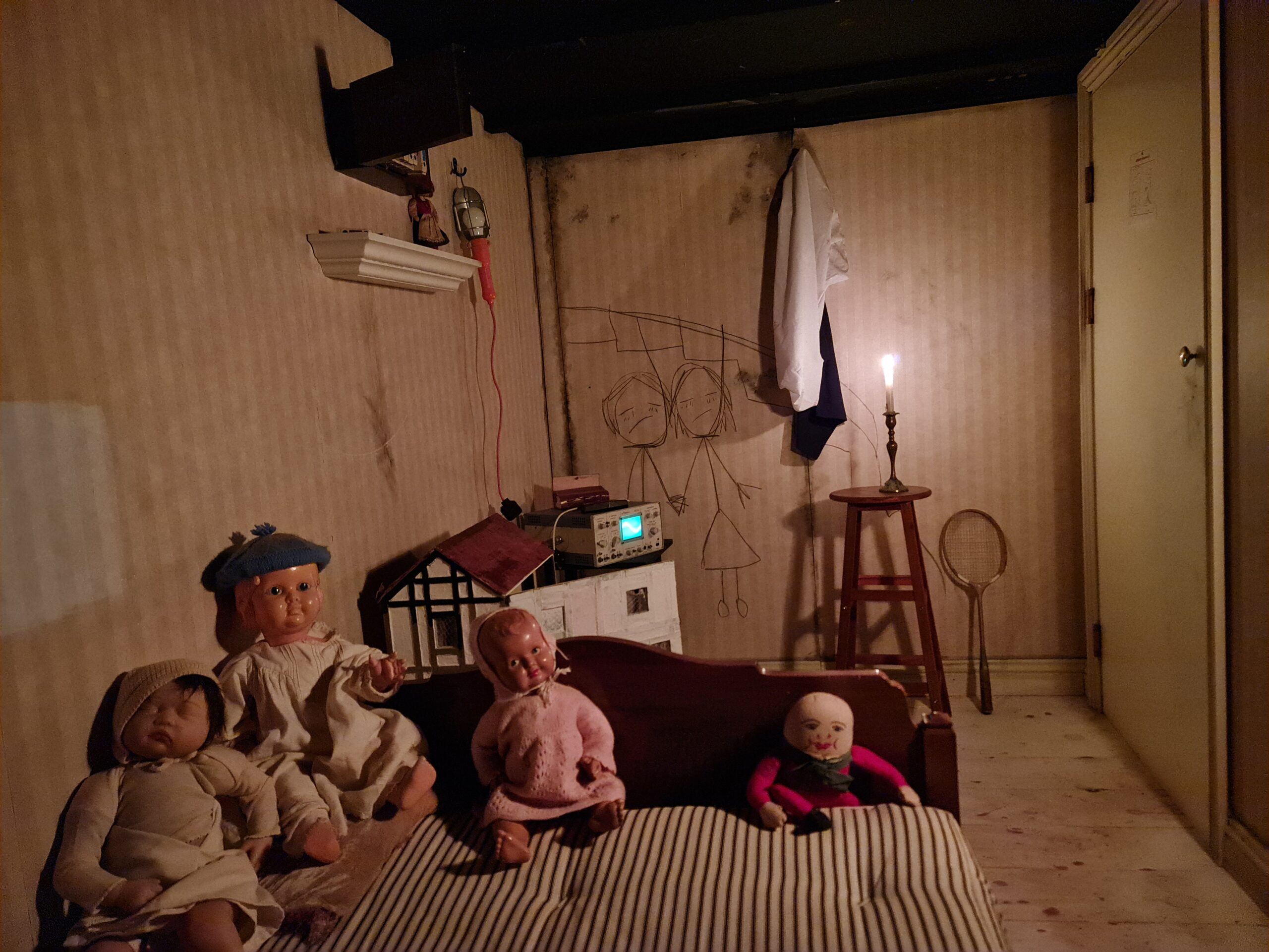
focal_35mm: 25
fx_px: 916
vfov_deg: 54.9
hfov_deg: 69.4
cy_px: 476
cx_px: 634
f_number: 1.8
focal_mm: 7
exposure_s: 1/25
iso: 1250
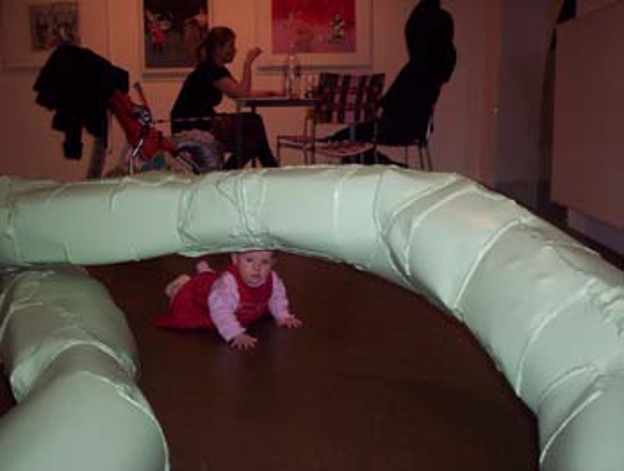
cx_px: 312
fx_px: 686
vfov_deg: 37.8
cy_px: 236
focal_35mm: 38
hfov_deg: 48.9
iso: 140
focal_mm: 4.99
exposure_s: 1/60
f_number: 4.5
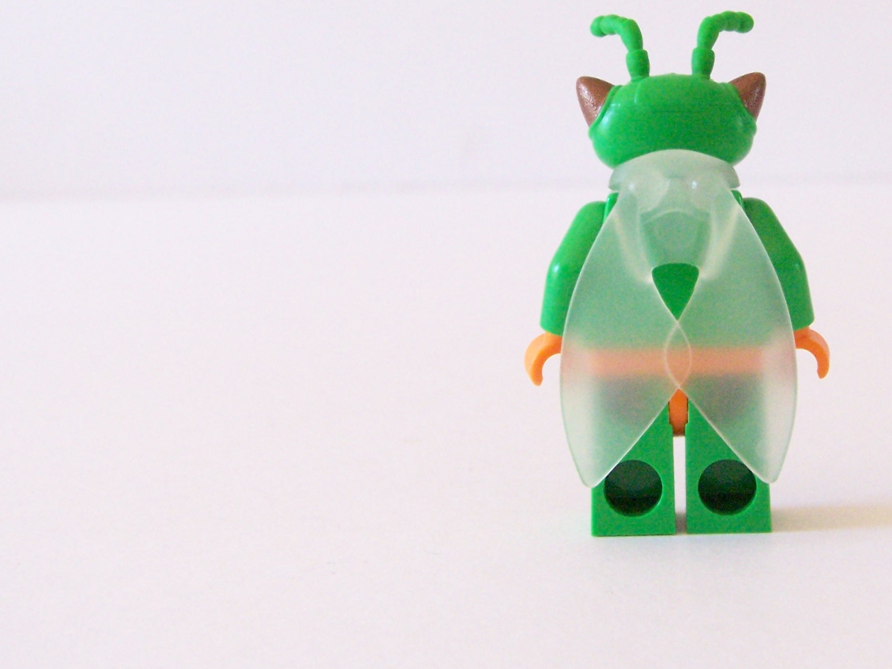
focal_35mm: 74
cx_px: 681
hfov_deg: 26.0
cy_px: 229
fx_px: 1907
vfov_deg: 19.8
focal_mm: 8
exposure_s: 1/90
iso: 400
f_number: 4
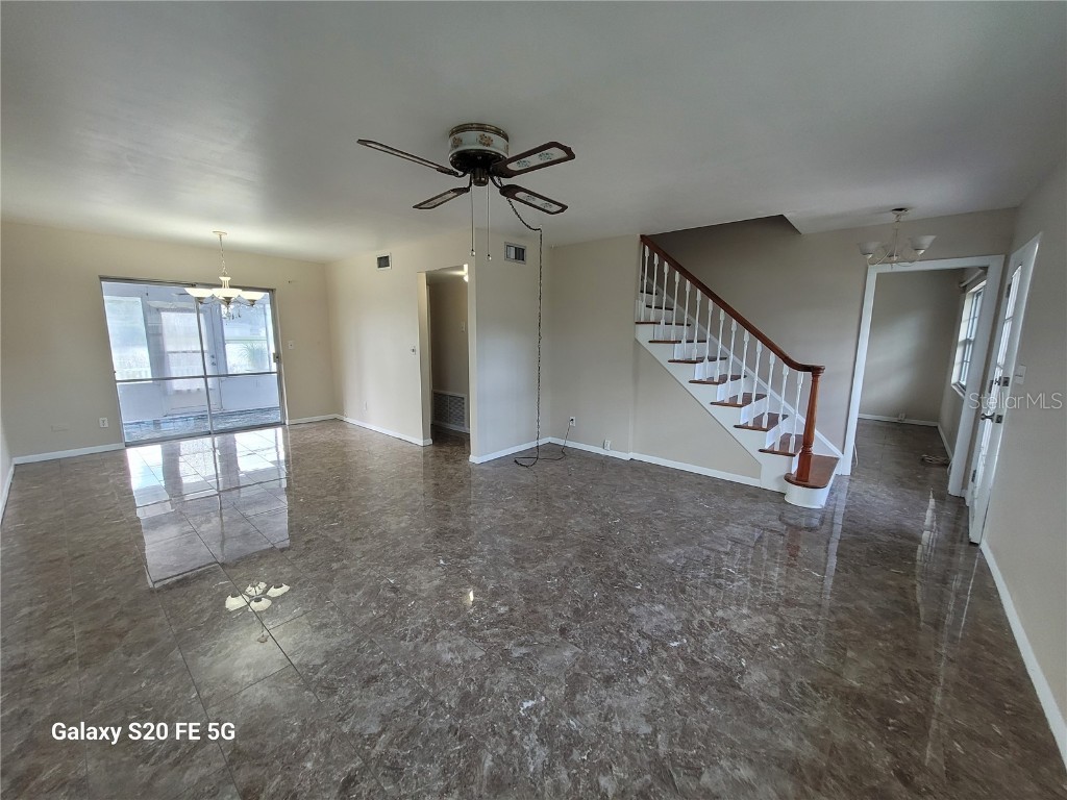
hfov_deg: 106.2
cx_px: 534
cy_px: 400
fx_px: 401
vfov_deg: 89.9
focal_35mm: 13
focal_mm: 1.74
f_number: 2.2
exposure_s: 1/60
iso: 125
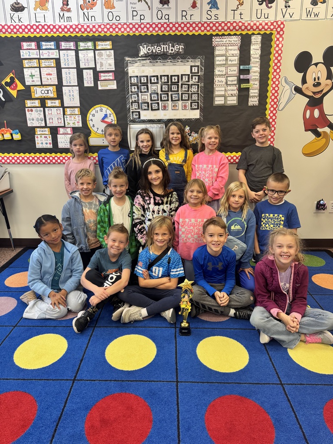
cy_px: 222
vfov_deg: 71.6
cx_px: 166
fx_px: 308
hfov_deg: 56.8
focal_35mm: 24
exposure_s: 1/60
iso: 160
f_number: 1.78
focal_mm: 6.76
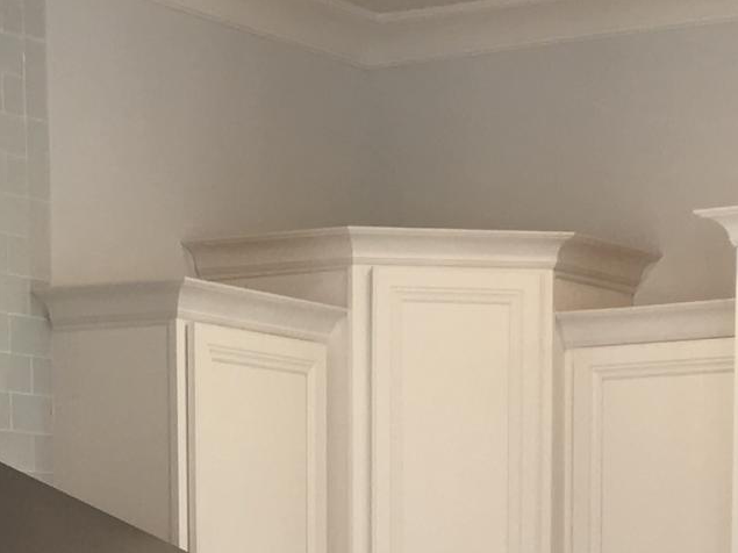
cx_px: 384
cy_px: 1136
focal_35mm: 137
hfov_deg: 14.4
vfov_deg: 10.0
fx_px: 2920
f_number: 2.2
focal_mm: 4.15
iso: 25
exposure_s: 1/60
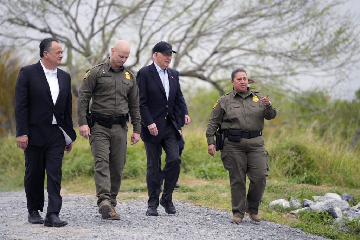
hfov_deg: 11.9
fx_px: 1730
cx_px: 180
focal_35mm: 173
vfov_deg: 7.9
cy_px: 120
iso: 400
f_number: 2.8
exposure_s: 1/2500
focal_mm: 173
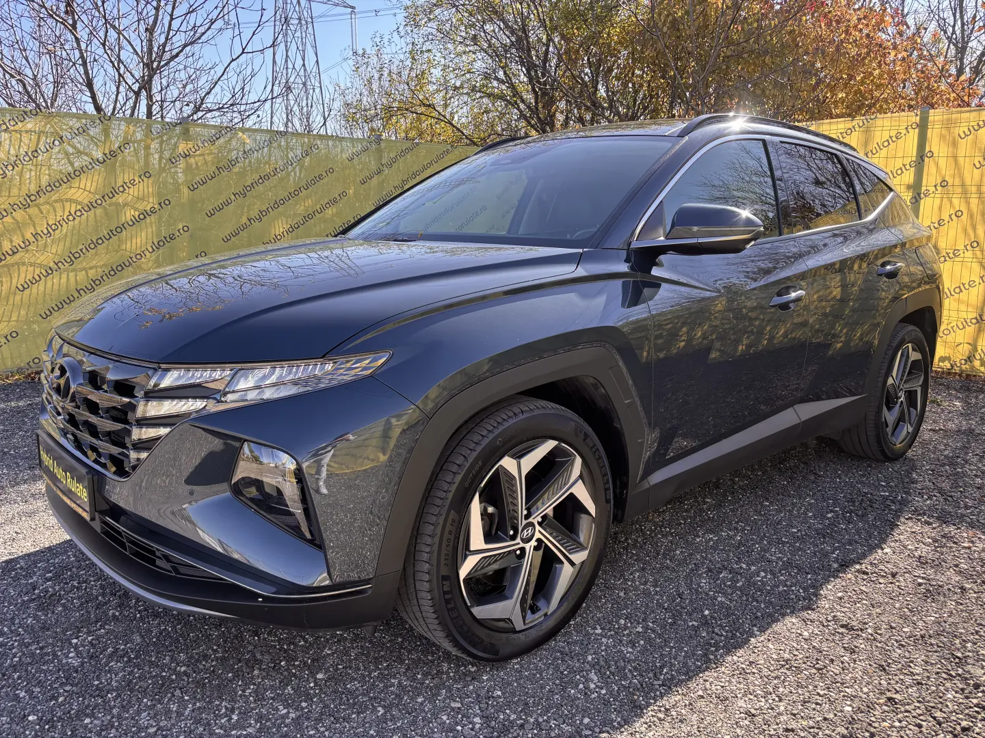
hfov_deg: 67.3
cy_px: 369
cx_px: 492
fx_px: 740
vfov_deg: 53.1
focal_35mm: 26
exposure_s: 1/525
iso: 50
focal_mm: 5.96
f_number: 1.6
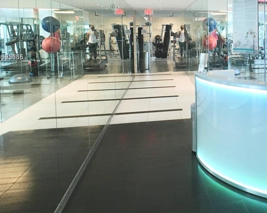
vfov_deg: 26.4
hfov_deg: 31.5
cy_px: 58
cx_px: 239
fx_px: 450
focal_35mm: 57
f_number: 2.2
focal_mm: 4.15
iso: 40
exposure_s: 1/30
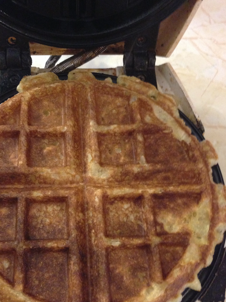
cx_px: 88
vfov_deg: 42.9
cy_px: 152
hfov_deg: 32.7
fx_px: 383
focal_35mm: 44
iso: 500
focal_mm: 4.13
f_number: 2.4
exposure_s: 1/15
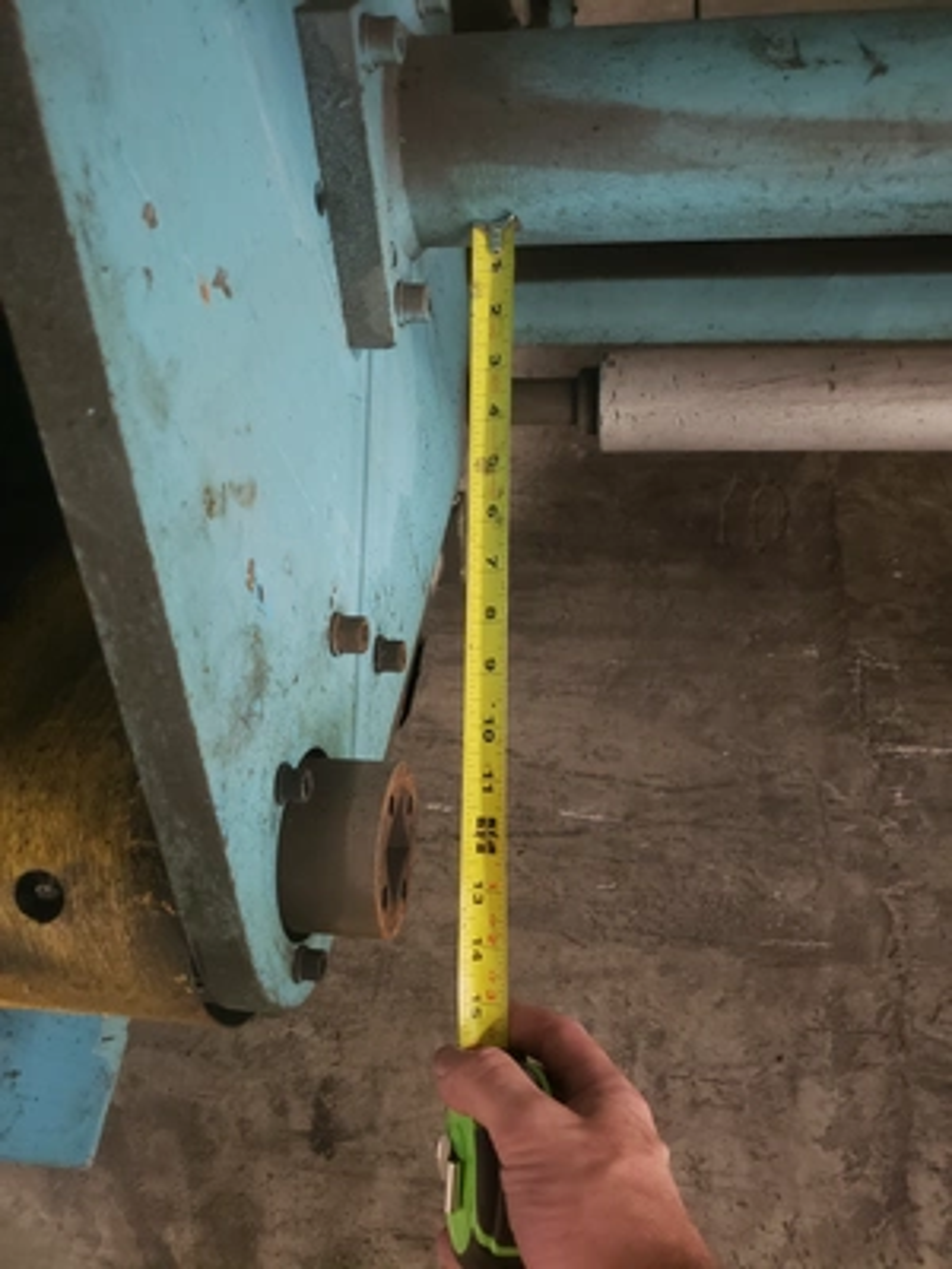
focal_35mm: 26
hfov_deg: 53.1
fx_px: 953
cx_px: 476
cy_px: 634
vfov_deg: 67.3
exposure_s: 1/10
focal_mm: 4.3
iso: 500
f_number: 1.5
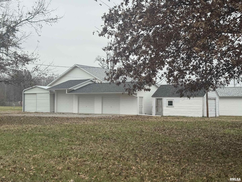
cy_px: 91
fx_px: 336
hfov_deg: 39.7
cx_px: 121
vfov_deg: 30.3
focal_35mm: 48
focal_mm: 6.76
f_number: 1.78
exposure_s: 1/843
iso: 64
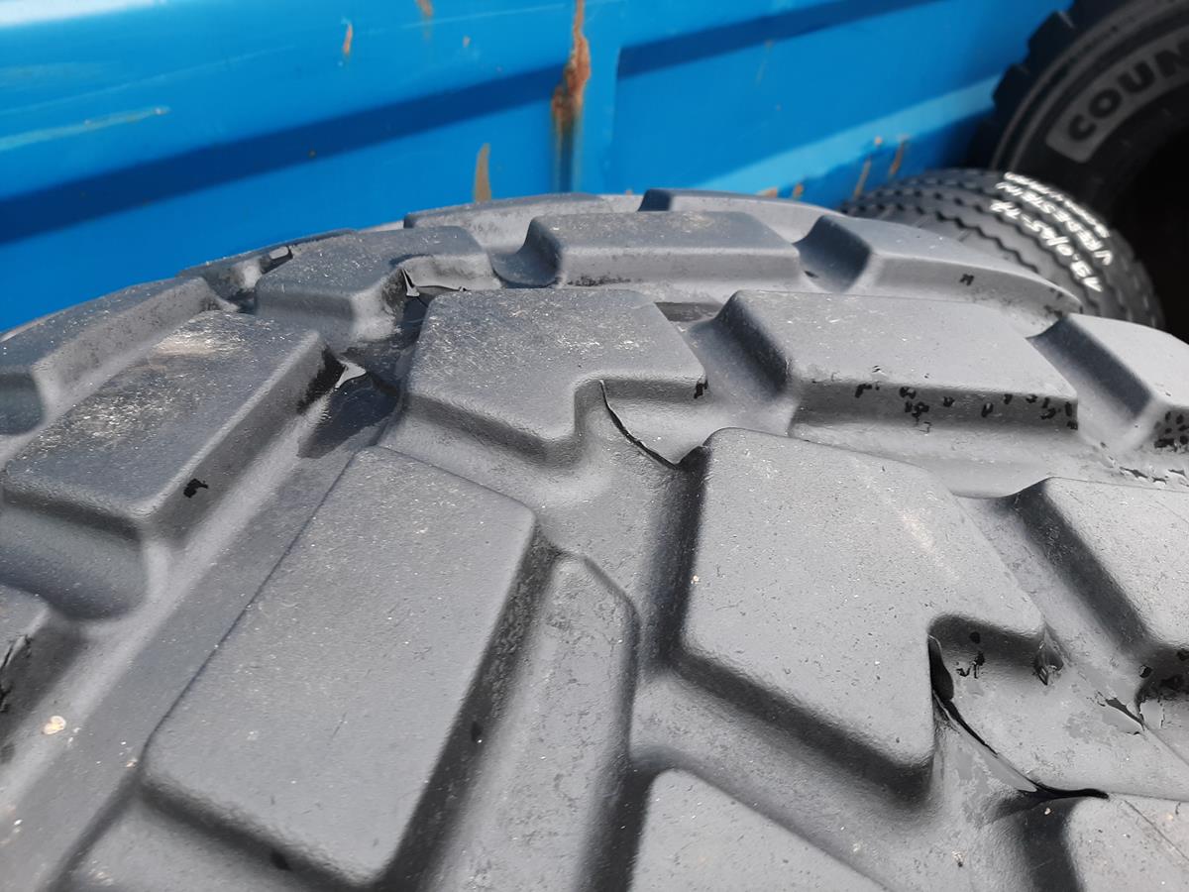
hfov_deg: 67.3
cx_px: 594
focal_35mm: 26
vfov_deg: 53.1
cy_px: 446
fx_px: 893
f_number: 1.7
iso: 40
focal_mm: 3.93
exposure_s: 1/50
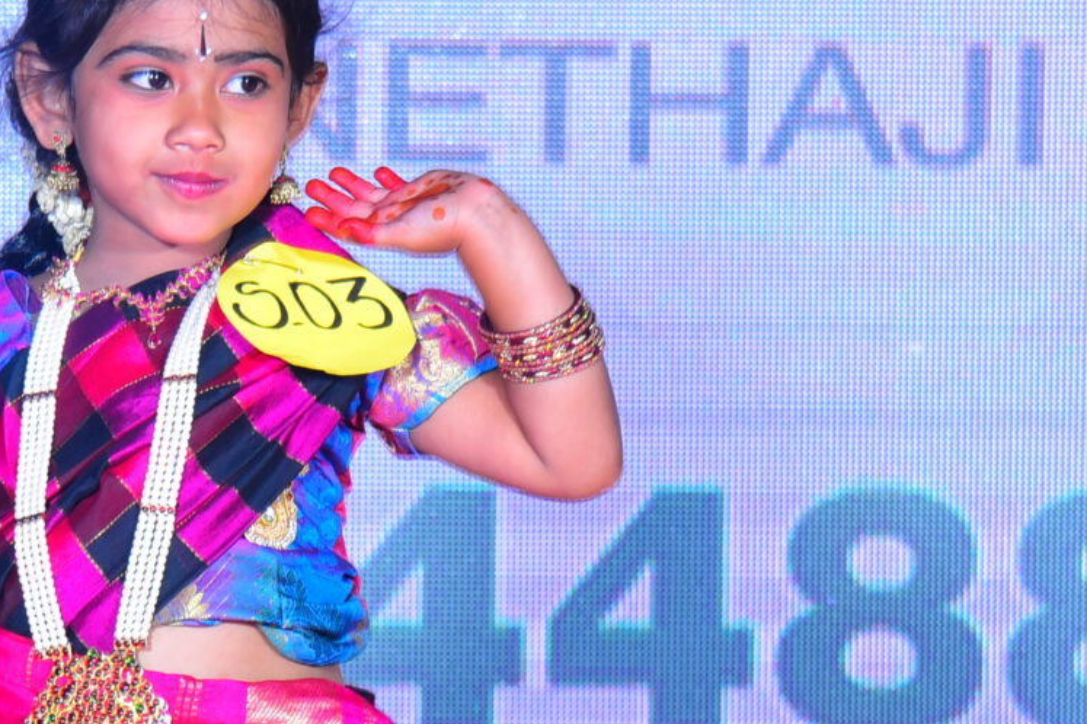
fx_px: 11594
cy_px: 844
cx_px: 332
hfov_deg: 5.4
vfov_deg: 3.6
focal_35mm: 384
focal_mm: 112
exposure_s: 1/125
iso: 640
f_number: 6.3
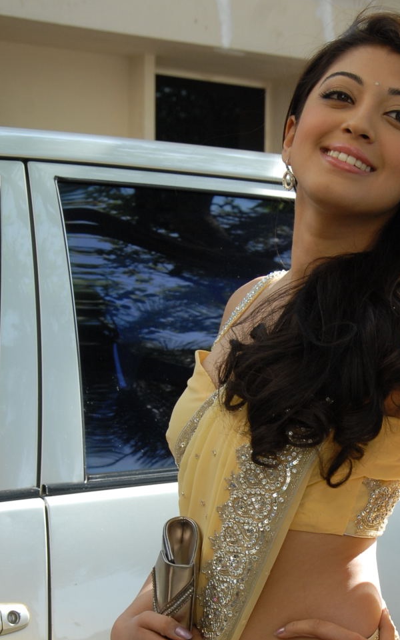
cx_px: 315
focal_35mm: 97
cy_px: 442
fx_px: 1692
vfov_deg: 21.3
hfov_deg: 13.4
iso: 320
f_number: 8
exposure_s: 1/125
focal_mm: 38
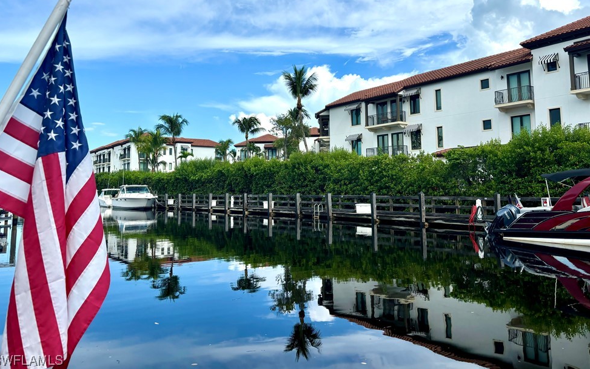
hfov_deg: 64.6
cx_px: 300
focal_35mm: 29
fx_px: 466
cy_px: 141
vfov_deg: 42.8
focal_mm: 5.96
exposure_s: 1/3205
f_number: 1.6
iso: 50
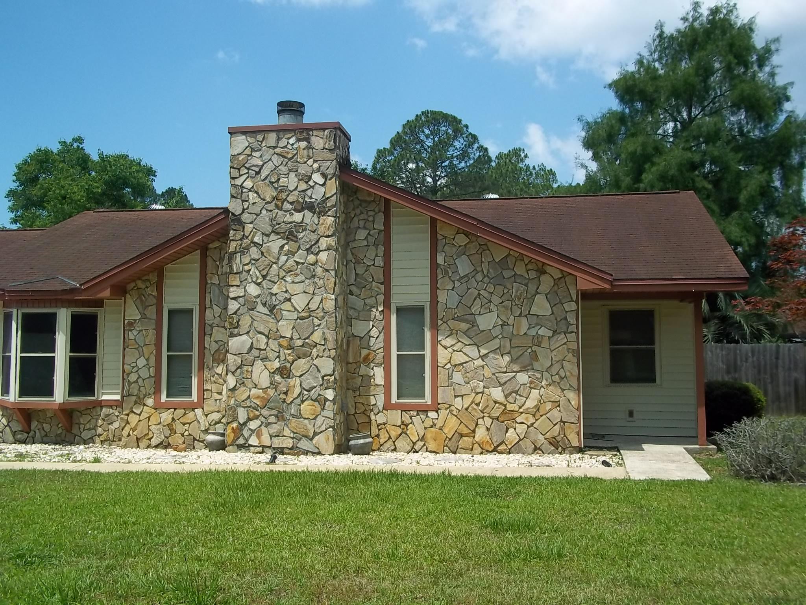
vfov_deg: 39.7
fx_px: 838
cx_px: 403
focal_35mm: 36
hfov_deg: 51.4
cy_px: 302
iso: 80
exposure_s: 1/250
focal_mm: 6.5
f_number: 8
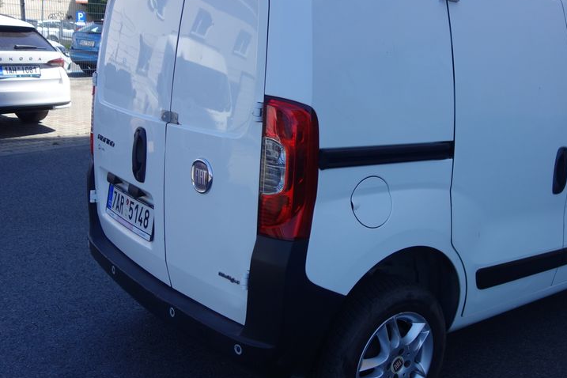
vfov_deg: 33.4
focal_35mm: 40
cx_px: 380
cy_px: 189
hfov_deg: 47.6
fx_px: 630
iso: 125
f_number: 1.8
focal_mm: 10.4
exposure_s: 1/2000
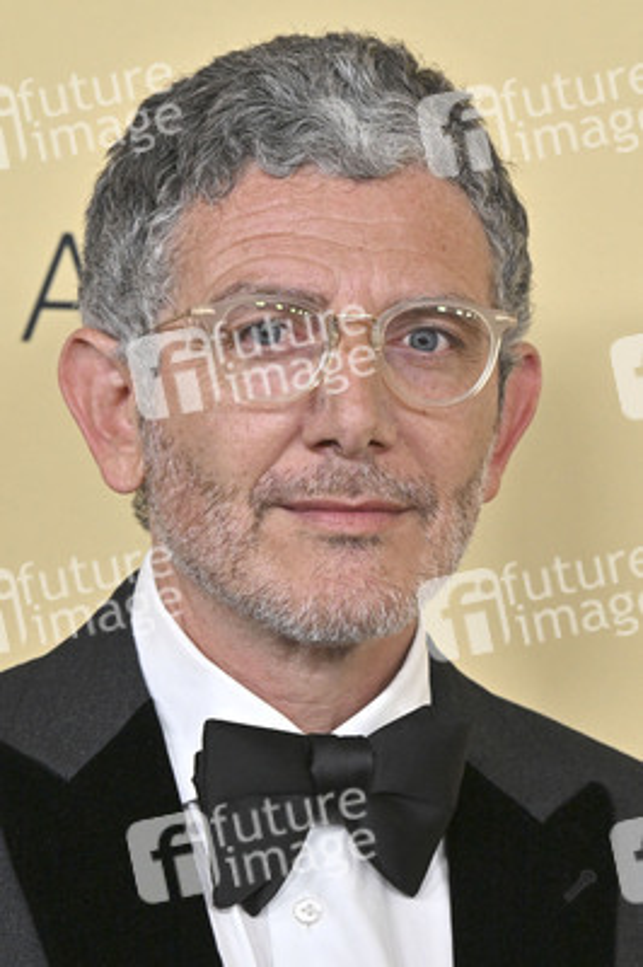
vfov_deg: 11.6
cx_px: 322
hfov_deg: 7.7
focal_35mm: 178
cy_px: 484
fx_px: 4777
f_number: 6.3
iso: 2000
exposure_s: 1/320
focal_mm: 119
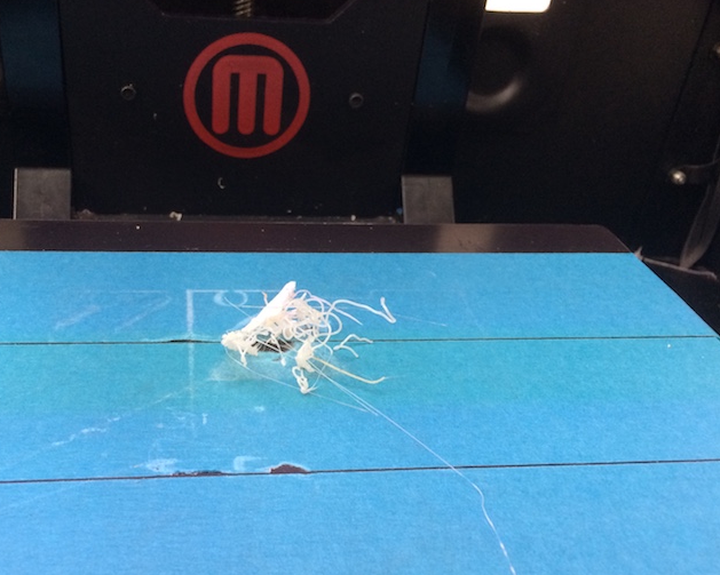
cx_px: 276
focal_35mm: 36
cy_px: 328
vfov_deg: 41.1
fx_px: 767
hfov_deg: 49.9
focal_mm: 4.15
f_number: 2.2
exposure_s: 1/33
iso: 160
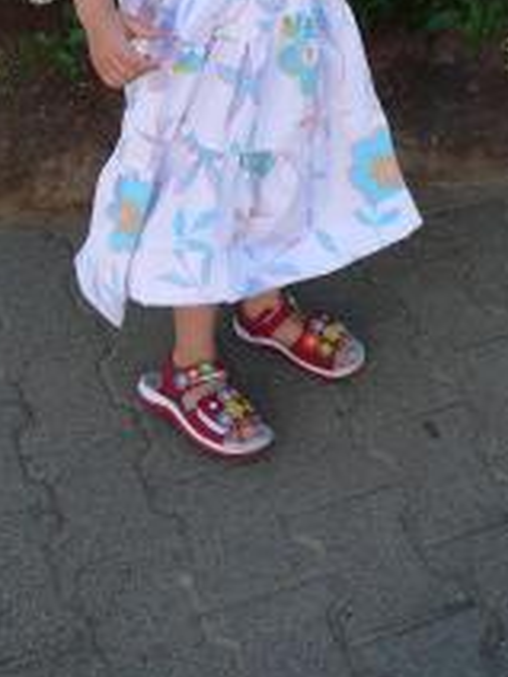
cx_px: 192
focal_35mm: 66
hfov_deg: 22.2
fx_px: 1291
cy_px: 54
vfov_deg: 28.2
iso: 80
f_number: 2.8
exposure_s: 1/320
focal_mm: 5.2
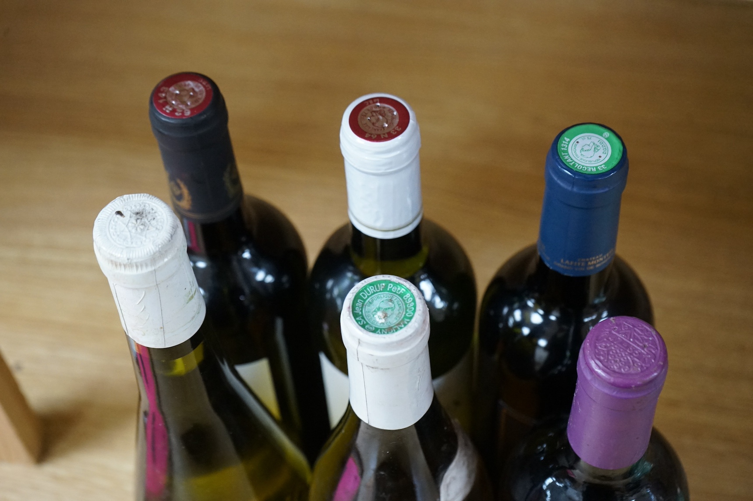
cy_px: 250
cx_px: 376
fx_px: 1170
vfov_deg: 24.1
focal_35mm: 56
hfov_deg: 35.7
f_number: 6.3
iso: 4000
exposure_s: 1/80
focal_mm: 56
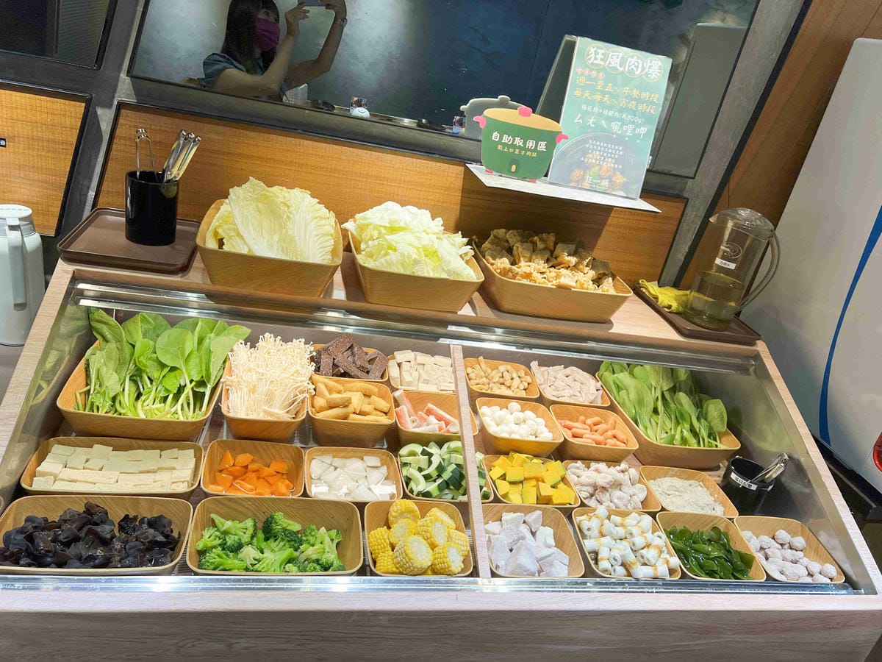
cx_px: 441
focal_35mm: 26
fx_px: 662
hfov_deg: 67.3
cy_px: 331
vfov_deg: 53.1
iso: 50
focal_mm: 5.7
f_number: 1.5
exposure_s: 1/120
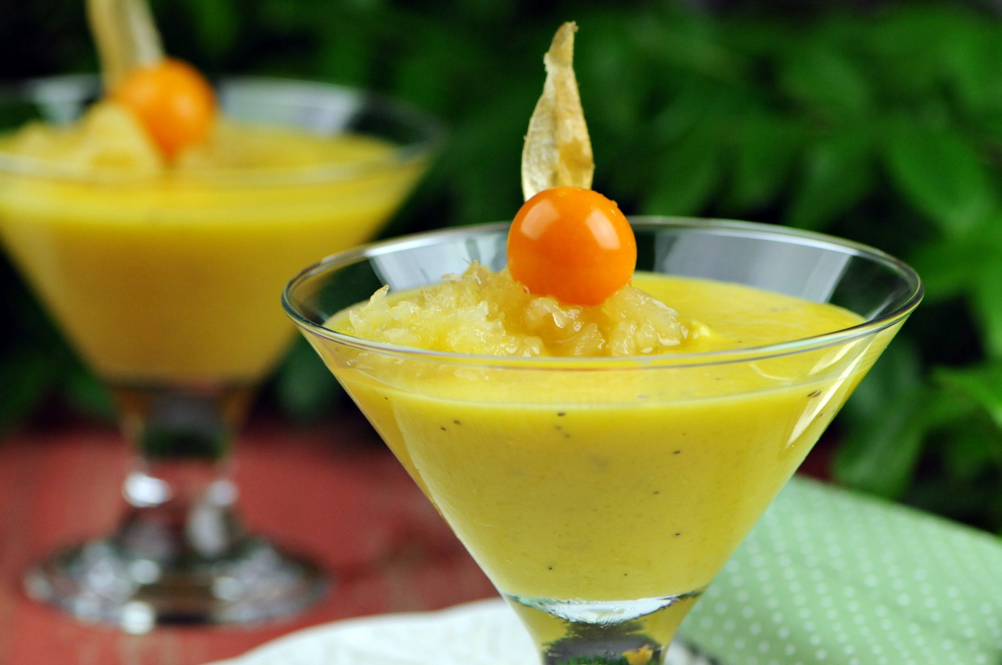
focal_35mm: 158
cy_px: 332
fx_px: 4378
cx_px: 501
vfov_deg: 8.7
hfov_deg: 13.1
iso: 800
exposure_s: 1/160
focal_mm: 105
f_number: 5.6
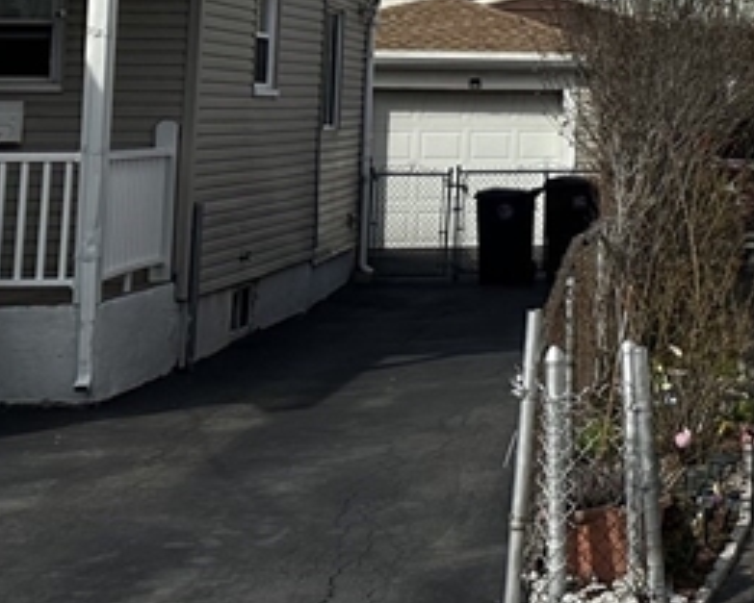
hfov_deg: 16.6
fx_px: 2054
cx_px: 1439
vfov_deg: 16.3
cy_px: -55
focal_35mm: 92
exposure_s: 1/10753
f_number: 1.78
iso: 80
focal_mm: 6.86
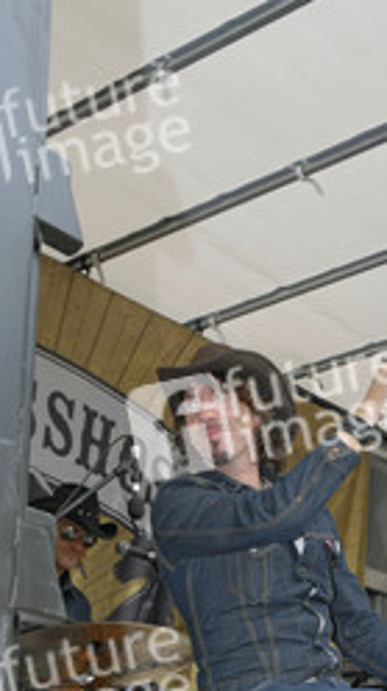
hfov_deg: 17.9
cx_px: 354
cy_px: 554
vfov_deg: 31.1
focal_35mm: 66
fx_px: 1207
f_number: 5.6
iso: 400
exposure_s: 1/200
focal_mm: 26
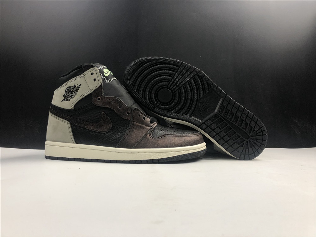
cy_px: 118
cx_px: 158
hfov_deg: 63.4
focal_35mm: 28
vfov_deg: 49.7
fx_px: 256
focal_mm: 4
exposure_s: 1/33
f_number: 1.8
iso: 20
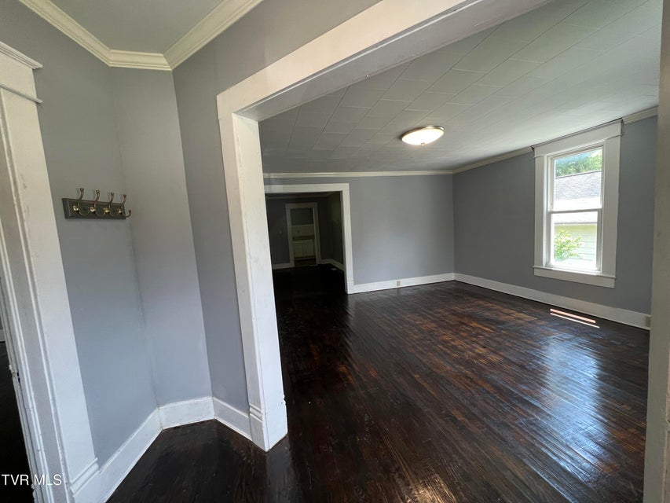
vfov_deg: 89.9
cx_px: 335
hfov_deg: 106.2
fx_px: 252
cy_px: 252
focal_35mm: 13
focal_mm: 1.57
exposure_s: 1/120
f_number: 1.8
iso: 125
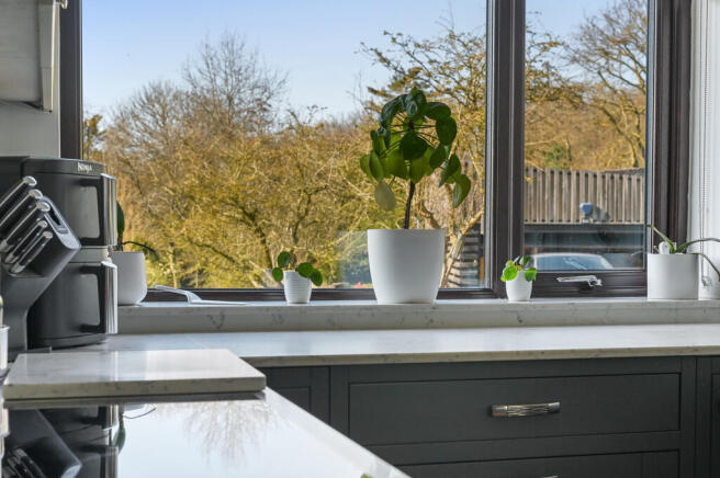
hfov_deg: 39.6
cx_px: 360
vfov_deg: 26.9
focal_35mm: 50
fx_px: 999
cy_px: 239
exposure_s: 1/25
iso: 400
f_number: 8
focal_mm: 50
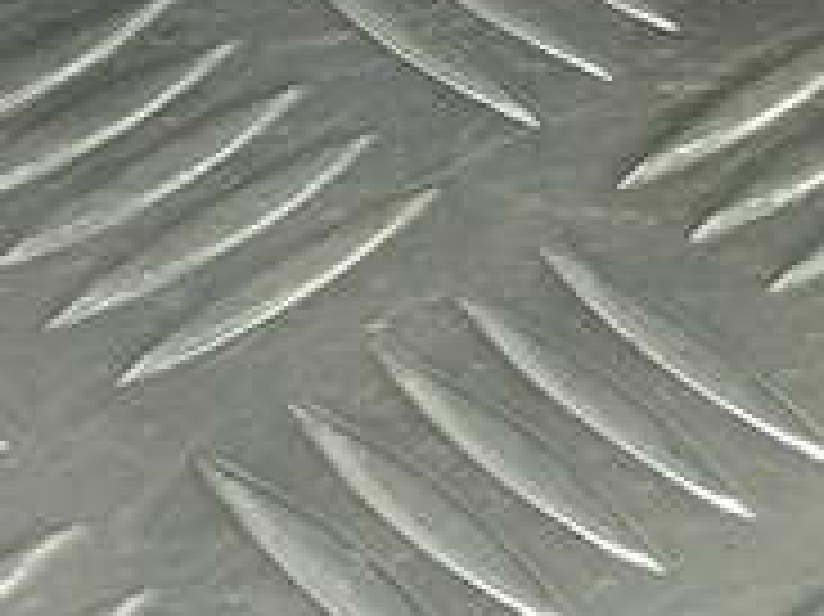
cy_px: -351
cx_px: 648
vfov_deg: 11.0
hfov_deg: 15.2
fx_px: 3069
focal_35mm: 129
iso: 113
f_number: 1.6
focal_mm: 4.11
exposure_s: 1/50
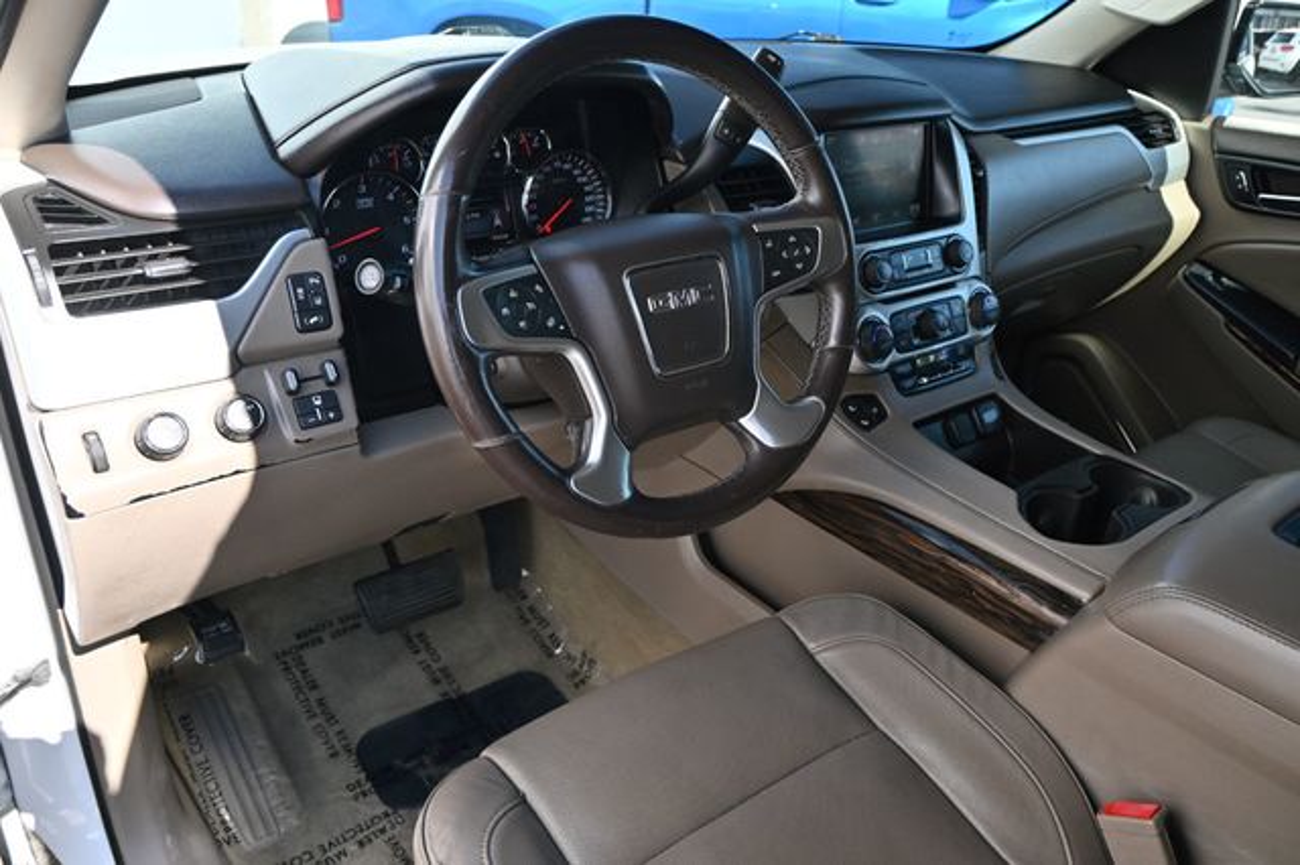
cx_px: 650
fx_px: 1029
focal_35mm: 28
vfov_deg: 45.6
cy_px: 432
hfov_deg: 64.6
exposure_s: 1/250
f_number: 4
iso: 280
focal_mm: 19
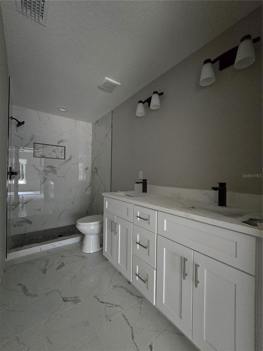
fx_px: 132
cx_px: 132
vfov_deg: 106.2
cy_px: 176
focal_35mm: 13
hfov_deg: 89.9
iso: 1250
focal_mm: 2.2
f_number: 2.2
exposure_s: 1/30
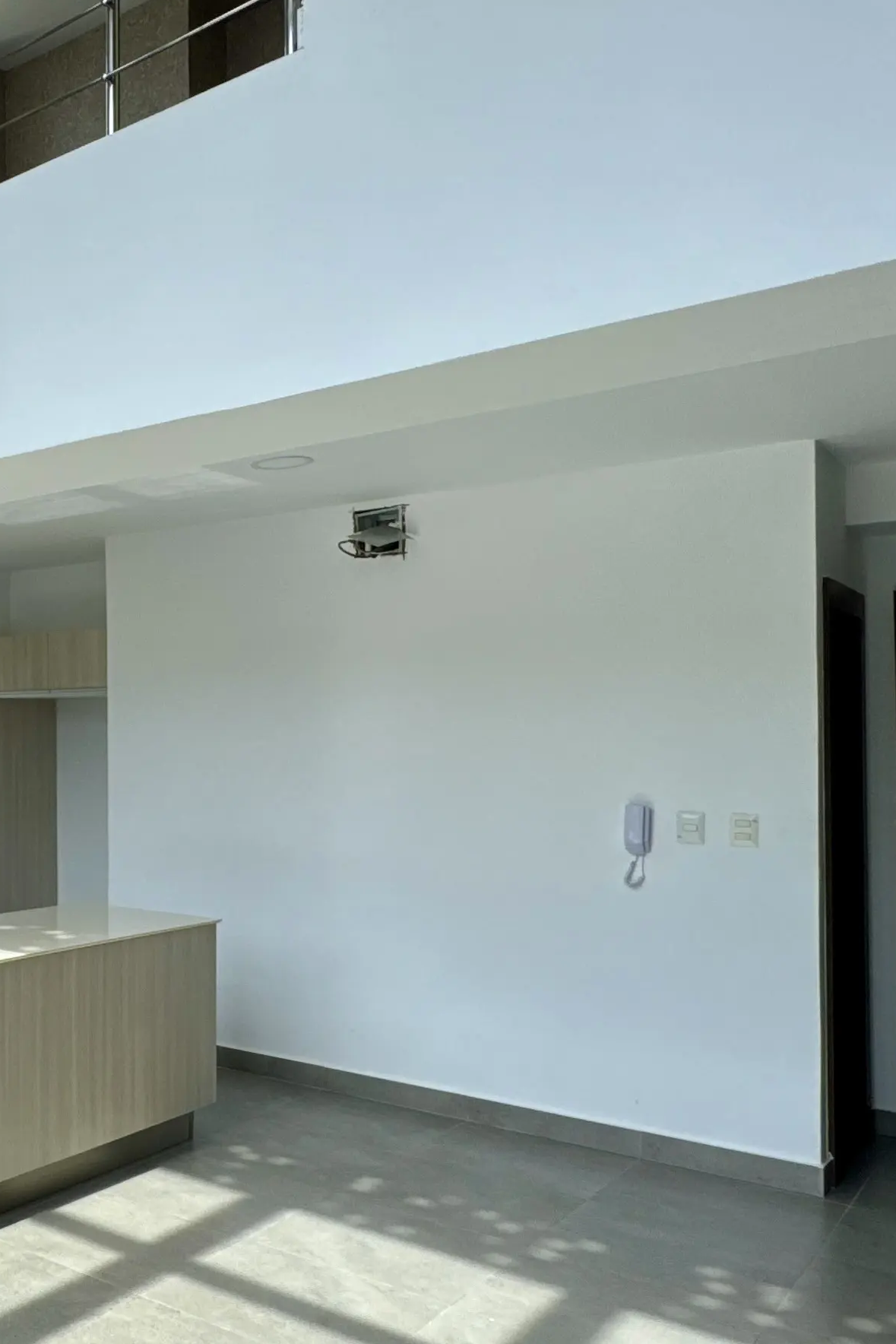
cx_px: -272
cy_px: 584
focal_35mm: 29
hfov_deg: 33.1
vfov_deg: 63.4
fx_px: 1082
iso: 50
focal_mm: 2.22
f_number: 2.2
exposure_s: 1/910
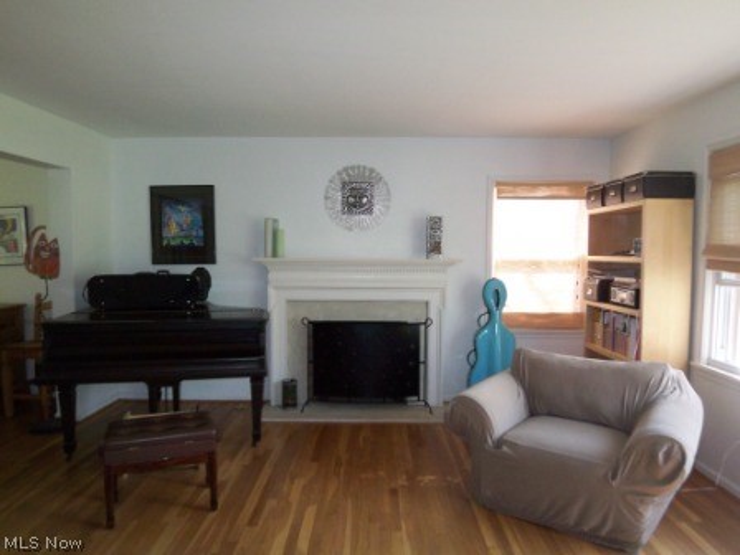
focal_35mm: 23
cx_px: 370
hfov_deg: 73.9
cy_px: 278
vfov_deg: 58.9
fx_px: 492
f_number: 2.8
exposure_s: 1/30
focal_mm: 3.8
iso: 125
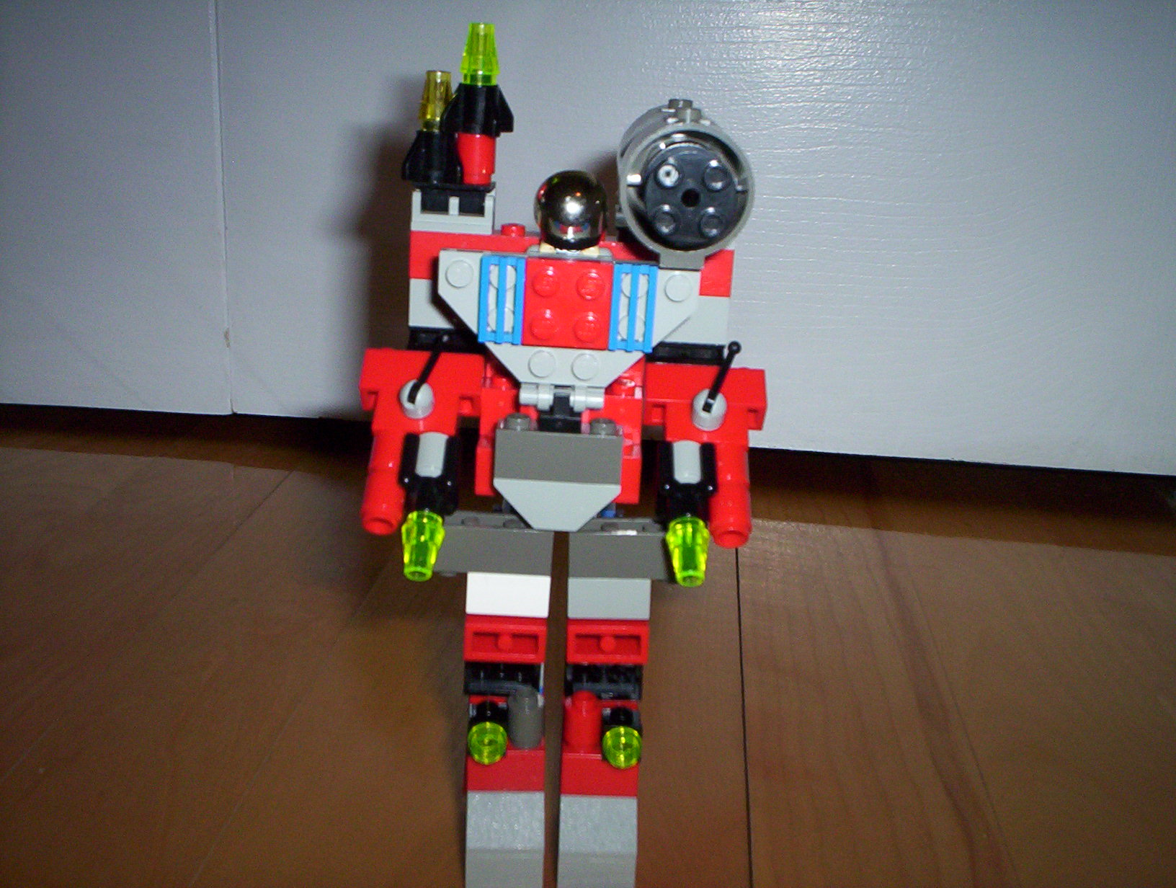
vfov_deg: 37.9
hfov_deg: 48.9
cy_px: 444
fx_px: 1294
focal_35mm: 38
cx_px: 588
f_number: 4.5
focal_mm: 4.99
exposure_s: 1/60
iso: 140
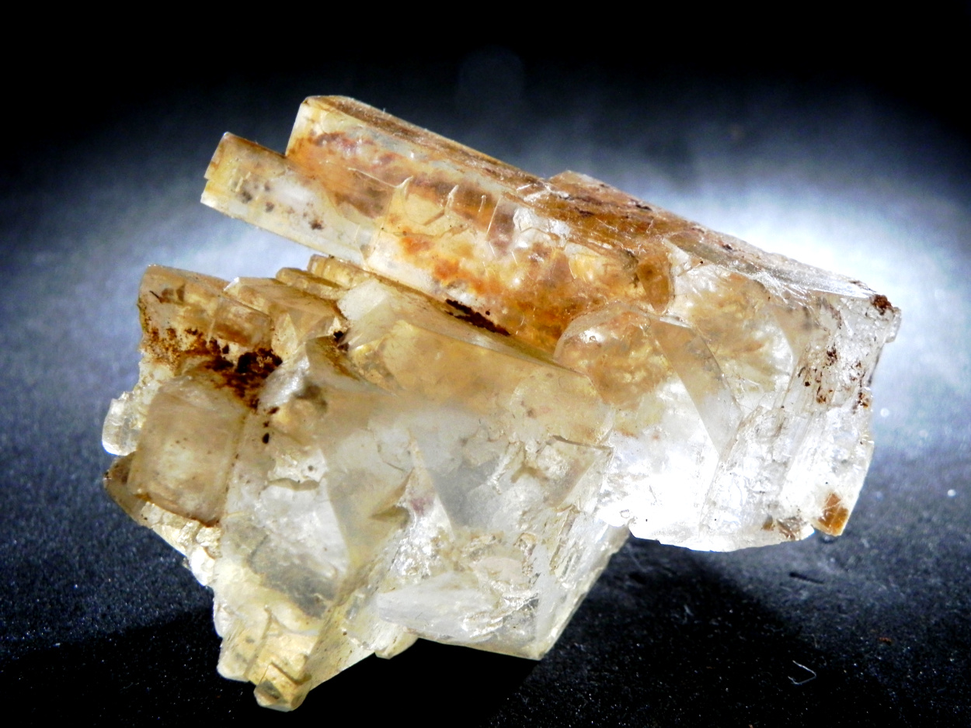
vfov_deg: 31.5
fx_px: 1291
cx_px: 486
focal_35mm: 46
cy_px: 364
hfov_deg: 41.2
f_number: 3.2
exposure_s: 1/40
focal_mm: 8.2
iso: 315
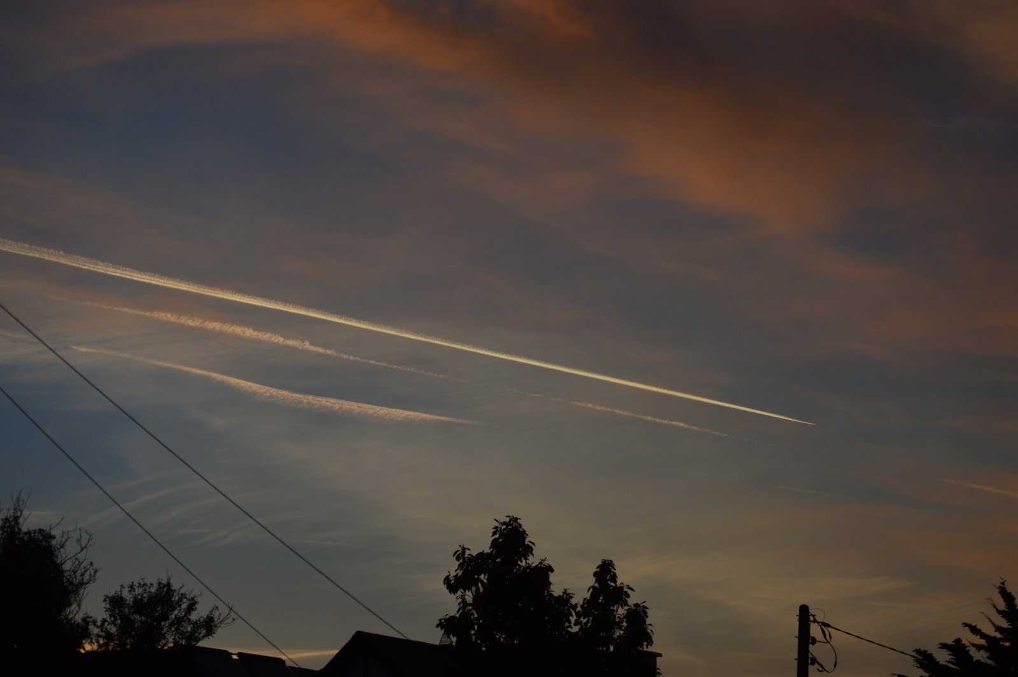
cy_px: 338
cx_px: 509
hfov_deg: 24.6
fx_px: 2331
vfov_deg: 16.5
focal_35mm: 82
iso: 200
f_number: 5.6
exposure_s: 1/800
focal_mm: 55
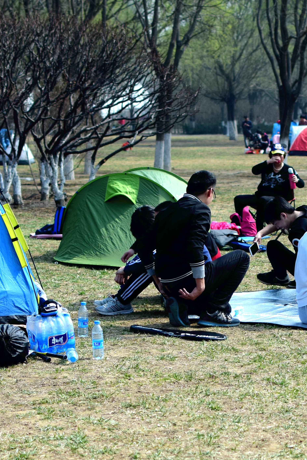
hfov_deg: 12.2
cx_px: 210
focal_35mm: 112
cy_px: 301
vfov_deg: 18.2
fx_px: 1433
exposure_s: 1/2500
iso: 400
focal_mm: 35
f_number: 2.8
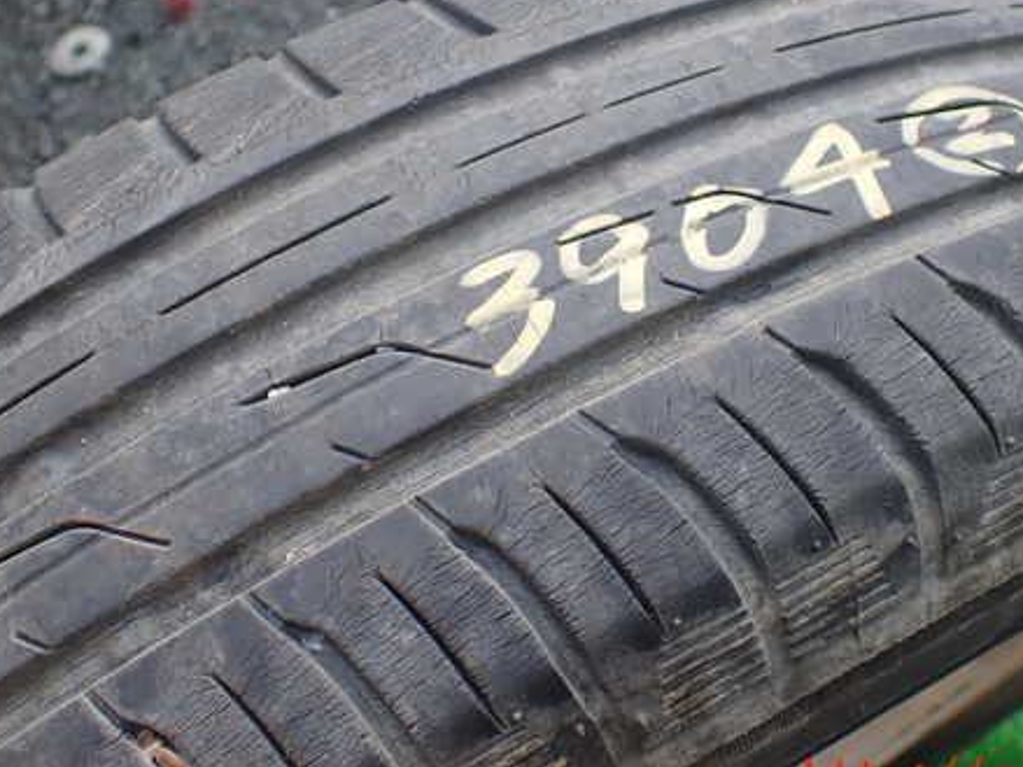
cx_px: 632
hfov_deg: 45.4
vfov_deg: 34.9
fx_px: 1211
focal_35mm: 41
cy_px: 287
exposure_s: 1/160
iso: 100
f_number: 2.3
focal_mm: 5.4
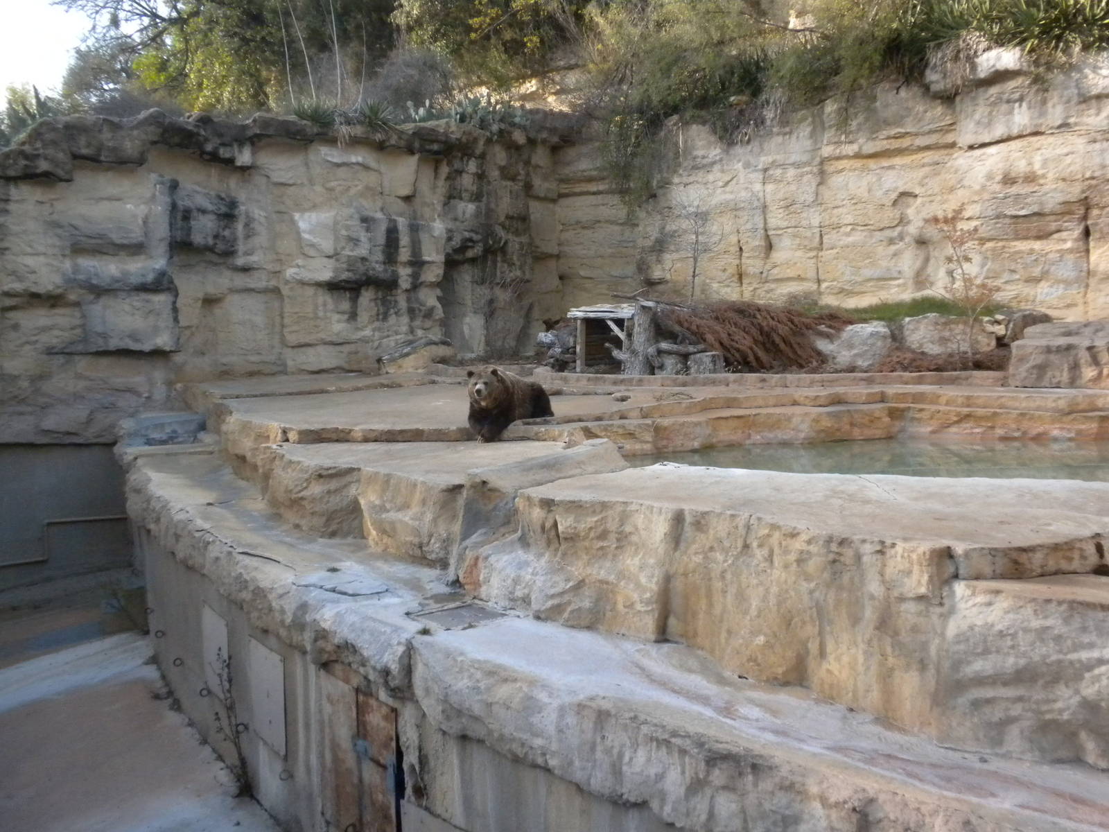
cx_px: 554
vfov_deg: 38.7
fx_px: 1185
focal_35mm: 37
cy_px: 416
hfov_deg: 50.1
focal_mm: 6.6
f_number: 3.5
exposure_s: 1/590
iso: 400
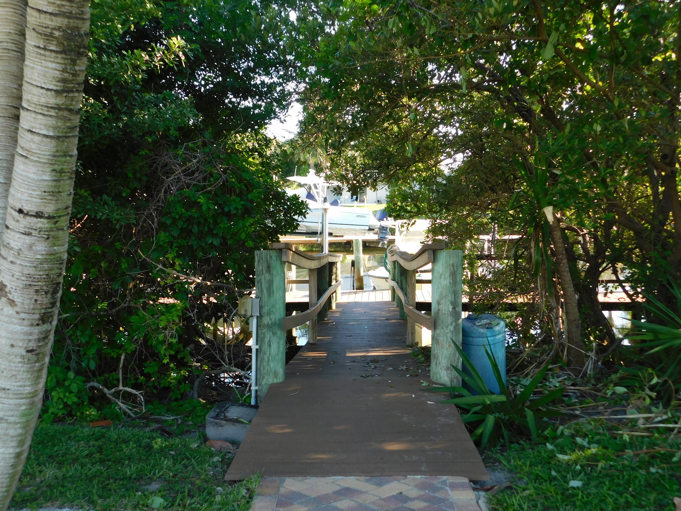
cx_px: 340
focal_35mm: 36
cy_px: 256
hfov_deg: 51.4
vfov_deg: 39.7
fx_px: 708
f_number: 3.5
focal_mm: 6.3
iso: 125
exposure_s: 1/125
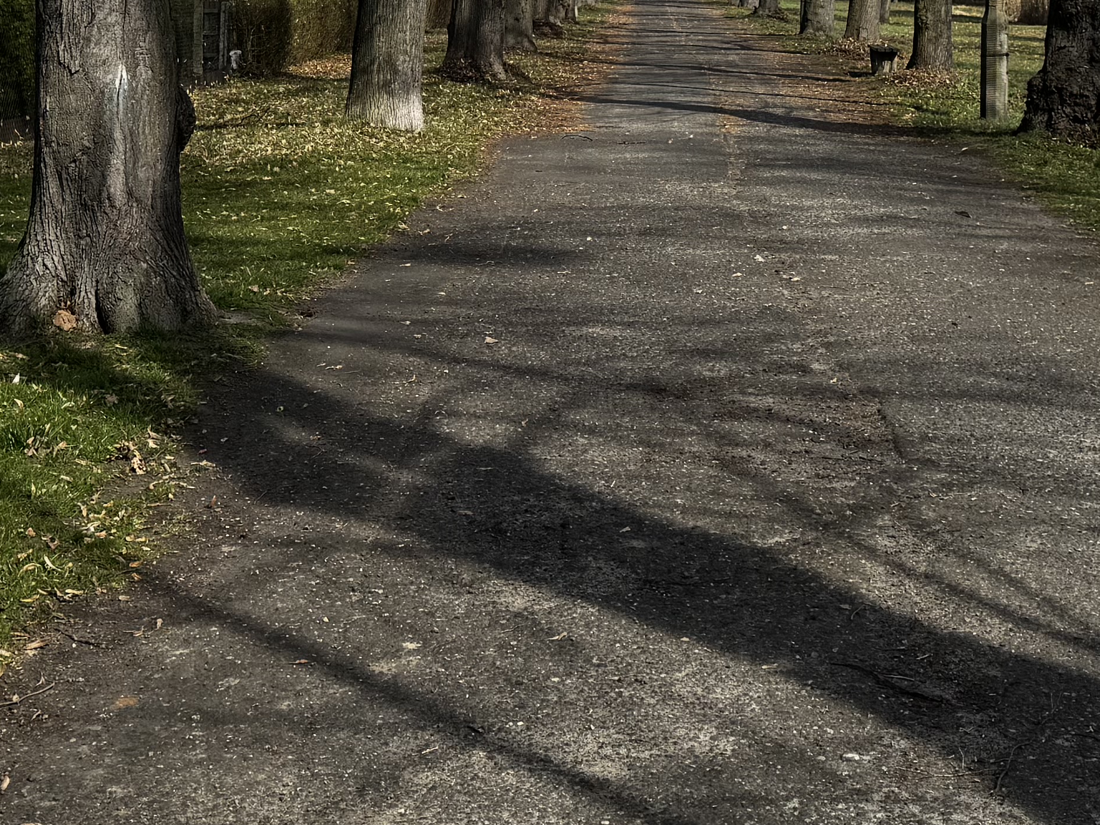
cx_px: 481
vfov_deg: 18.9
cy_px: -212
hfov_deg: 26.7
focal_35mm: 73
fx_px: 2319
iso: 80
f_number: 1.78
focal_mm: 6.76
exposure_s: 1/4950
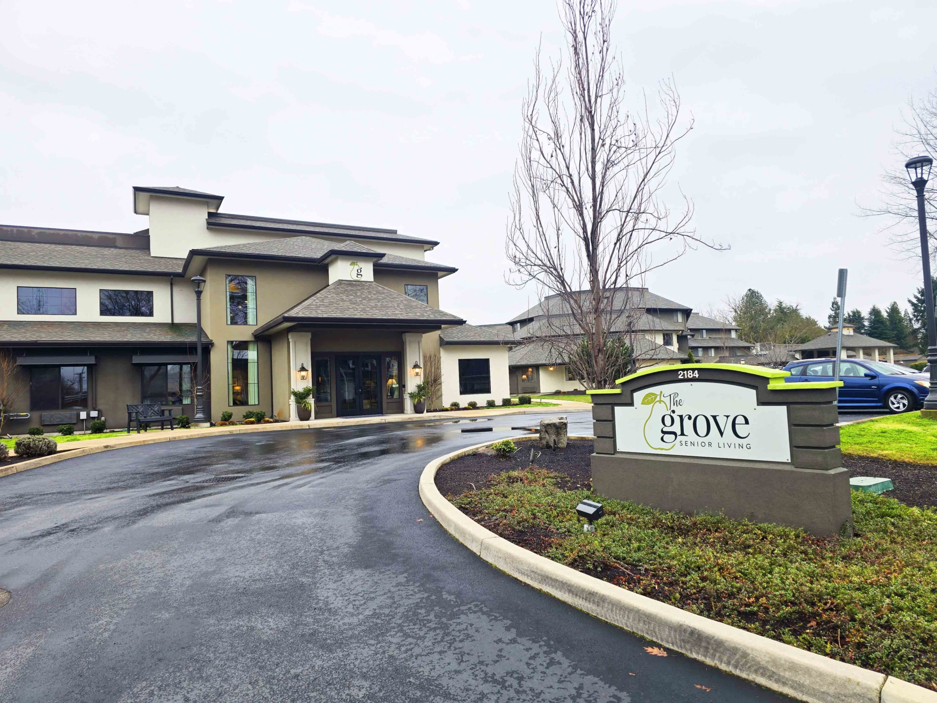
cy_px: 352
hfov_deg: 73.9
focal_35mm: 23
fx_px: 623
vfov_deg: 58.9
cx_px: 468
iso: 25
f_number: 1.7
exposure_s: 1/180
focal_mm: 6.3
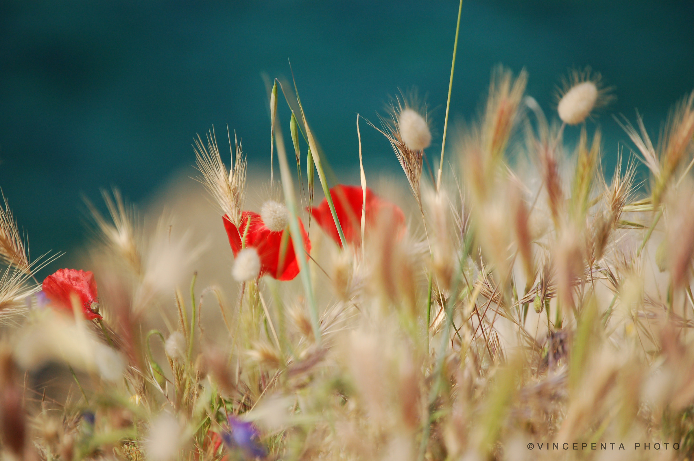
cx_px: 347
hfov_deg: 7.4
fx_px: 5344
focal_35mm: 278
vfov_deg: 4.9
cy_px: 230
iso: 400
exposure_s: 1/1600
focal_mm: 185
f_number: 5.6
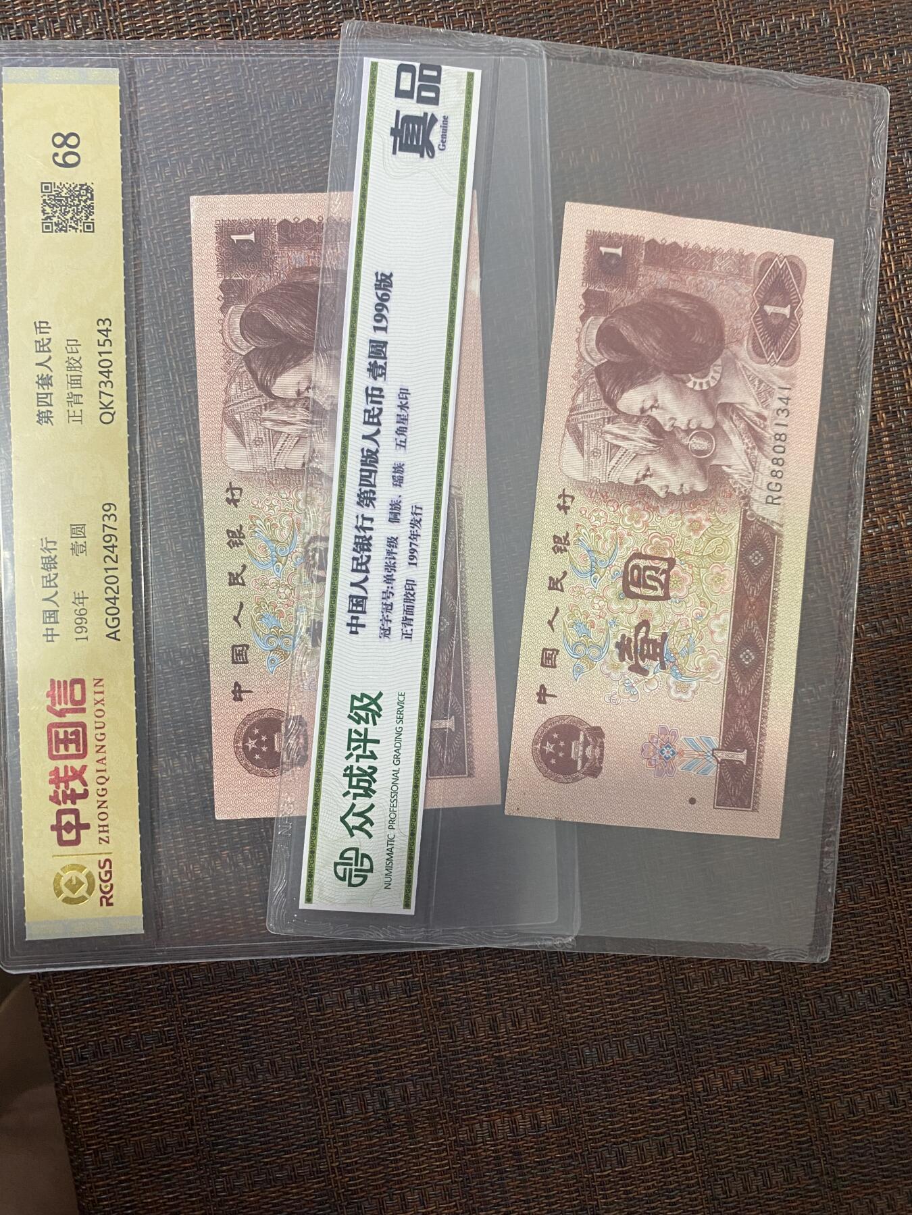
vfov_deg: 67.3
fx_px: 913
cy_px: 608
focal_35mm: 26
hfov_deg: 53.1
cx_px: 456
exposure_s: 1/50
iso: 160
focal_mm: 4.25
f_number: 1.8
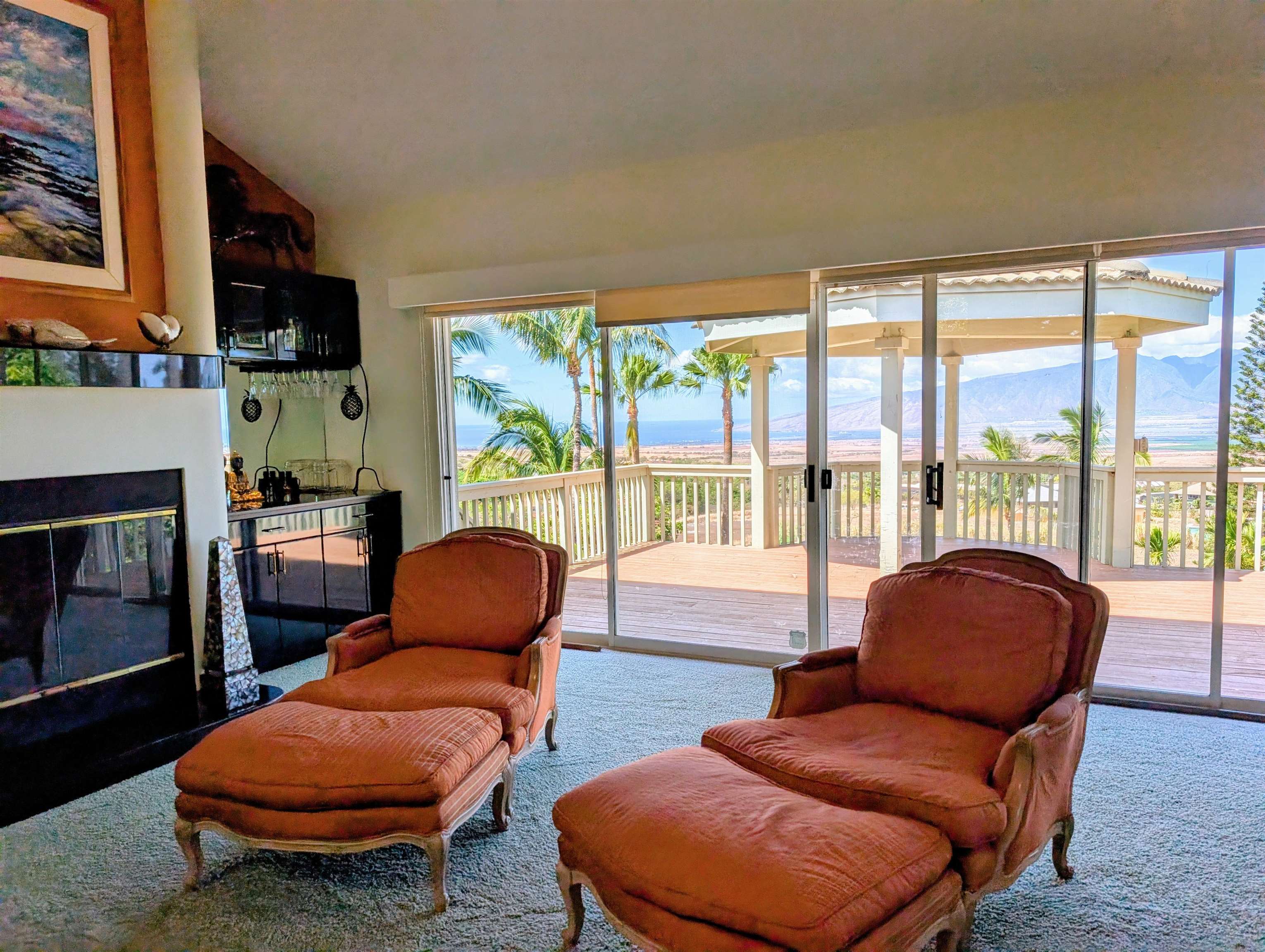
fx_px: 878
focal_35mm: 24
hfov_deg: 71.5
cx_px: 632
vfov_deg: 56.9
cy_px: 476
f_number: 1.68
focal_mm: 6.9
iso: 20
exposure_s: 1/638
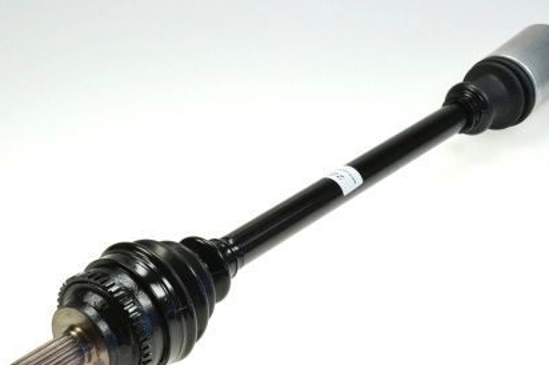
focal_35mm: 87
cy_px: 218
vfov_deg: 15.7
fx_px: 1326
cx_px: 262
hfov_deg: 23.4
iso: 1600
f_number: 11
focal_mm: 40
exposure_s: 1/500
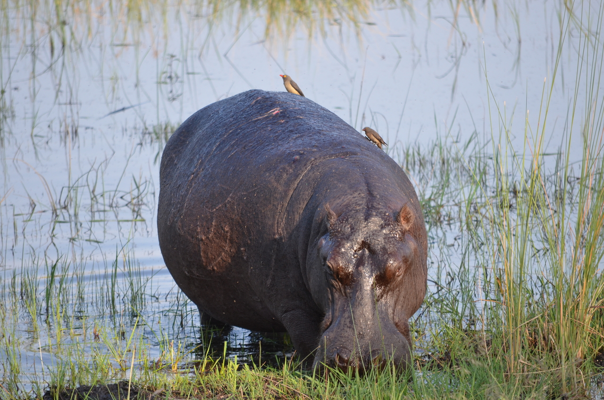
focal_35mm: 450
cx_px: 302
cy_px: 200
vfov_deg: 3.0
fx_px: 7535
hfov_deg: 4.6
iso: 400
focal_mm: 300
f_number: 5.6
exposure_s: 1/400
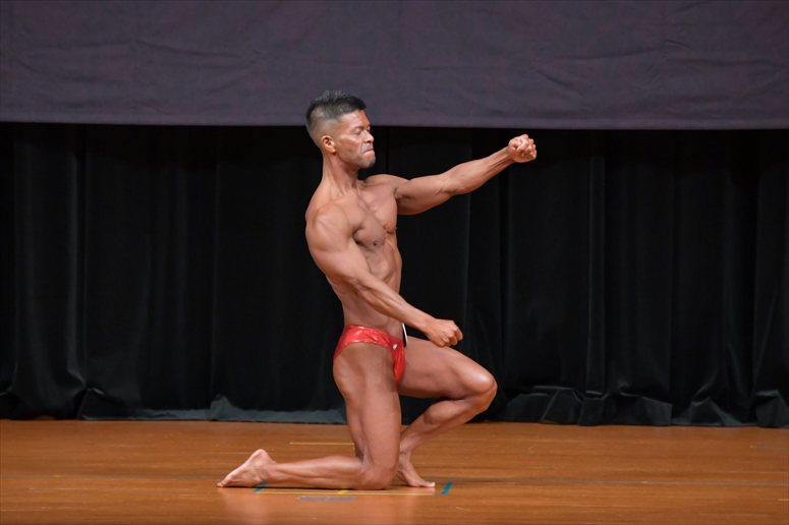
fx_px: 6900
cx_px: 394
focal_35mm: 315
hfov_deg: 6.5
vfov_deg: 4.4
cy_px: 262
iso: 5000
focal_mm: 210
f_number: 5.6
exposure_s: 1/400
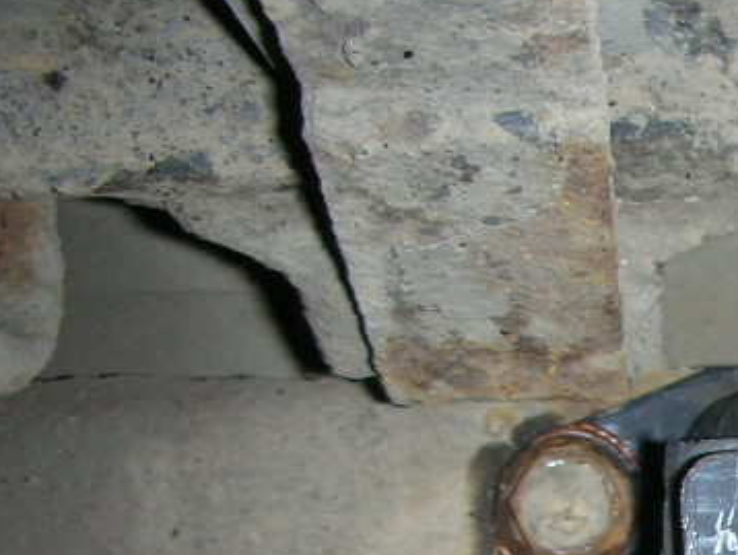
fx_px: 2133
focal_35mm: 100
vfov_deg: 14.2
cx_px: 1047
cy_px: 730
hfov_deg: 17.9
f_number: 3
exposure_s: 1/60.1
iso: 50
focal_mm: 5.8
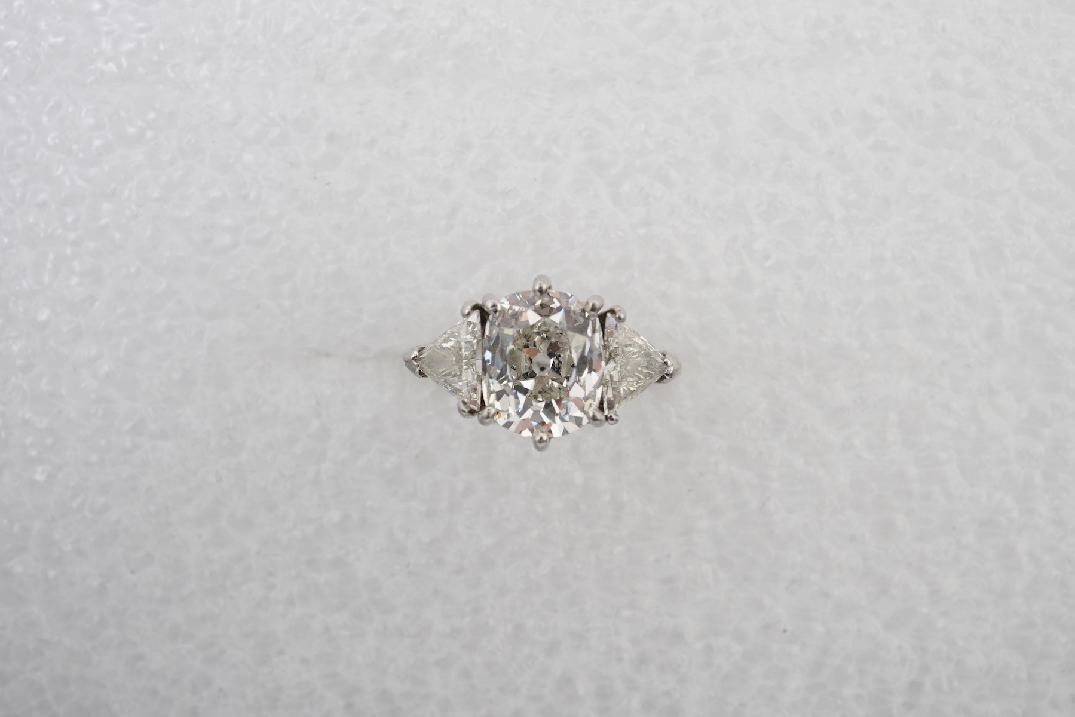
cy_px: 358
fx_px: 1344
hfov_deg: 43.6
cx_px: 538
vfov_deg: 29.9
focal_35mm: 45
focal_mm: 30
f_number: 16
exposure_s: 1/125
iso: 500
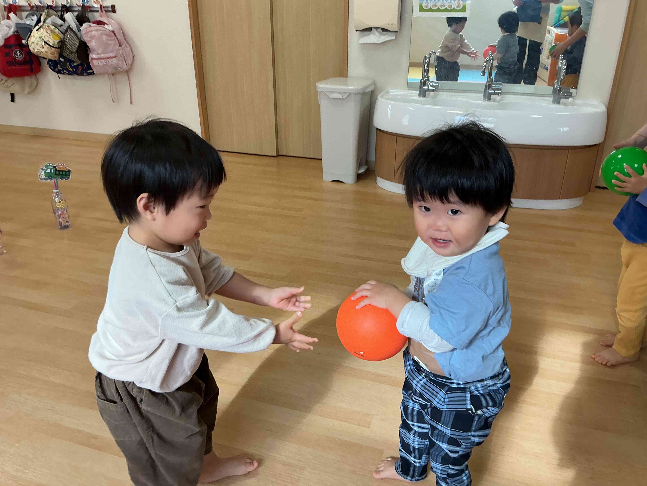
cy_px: 243
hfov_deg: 61.7
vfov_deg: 48.2
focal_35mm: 29
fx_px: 542
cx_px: 324
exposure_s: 1/120
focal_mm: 3
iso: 40
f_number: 1.8
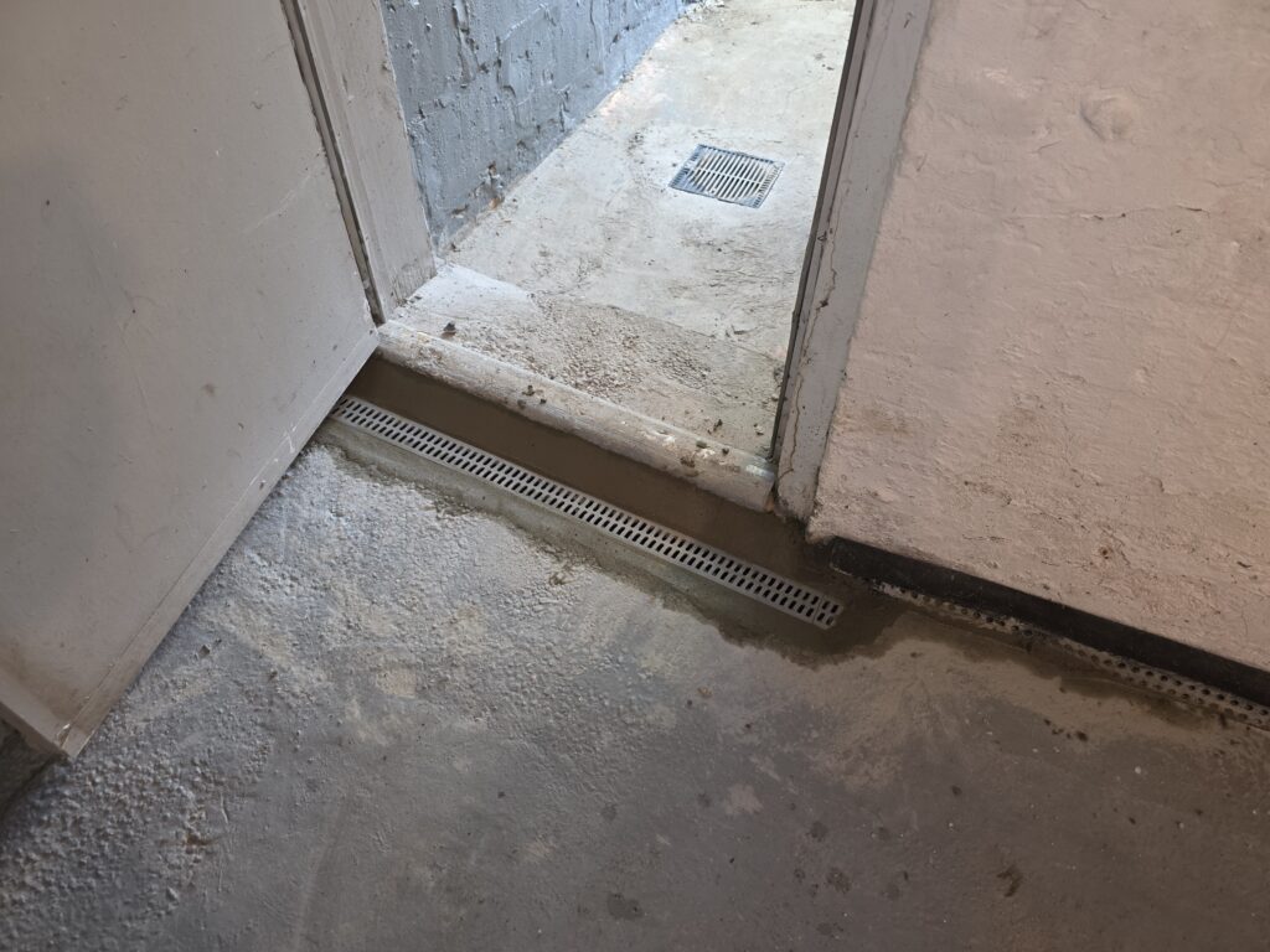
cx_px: 635
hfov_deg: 73.9
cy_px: 476
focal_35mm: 23
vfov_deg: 58.9
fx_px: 844
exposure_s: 1/15
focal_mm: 6.3
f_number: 1.7
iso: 1600
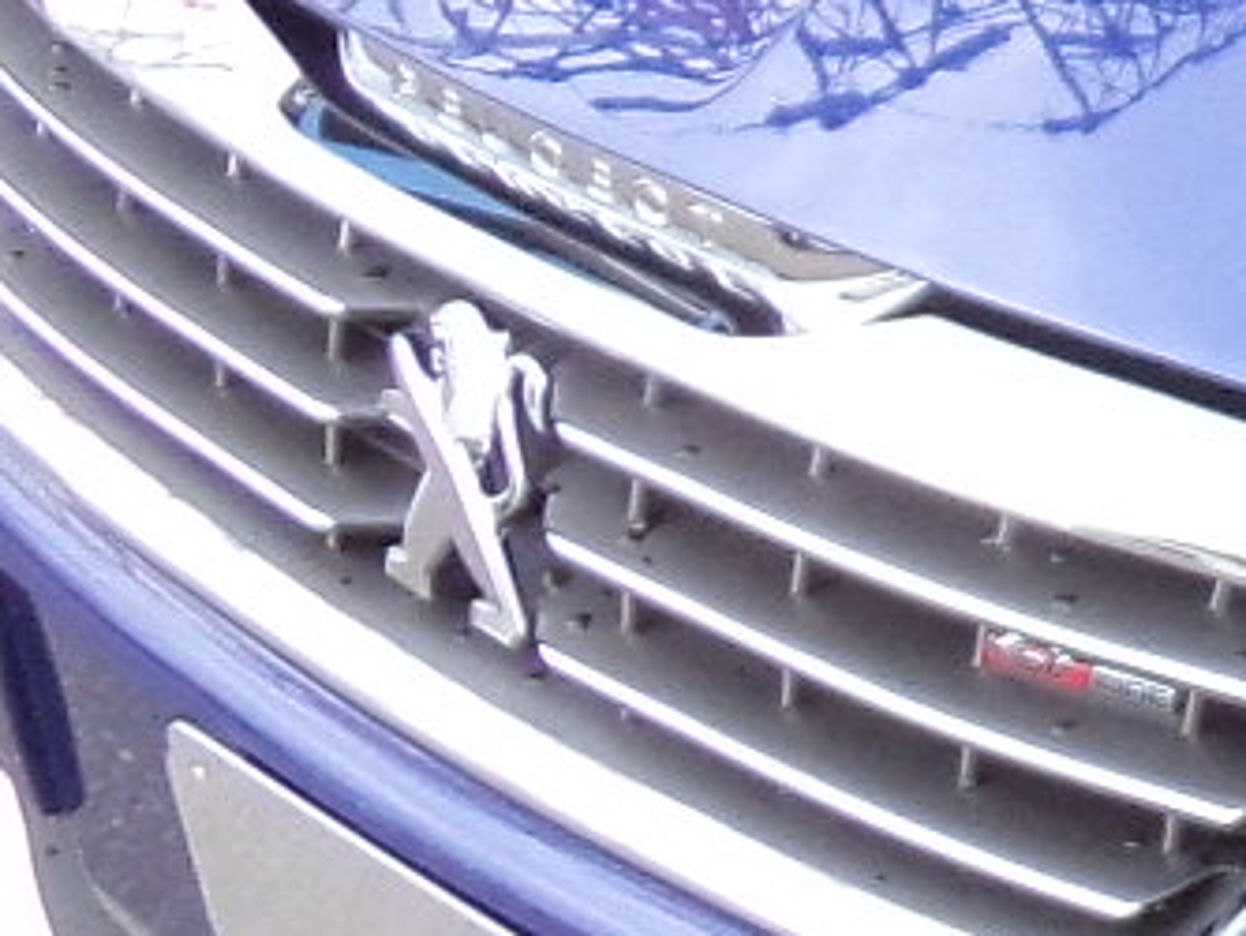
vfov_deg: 9.8
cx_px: 2836
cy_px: -187
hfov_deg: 11.3
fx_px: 5401
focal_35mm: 150
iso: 200
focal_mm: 4.6
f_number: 3.3
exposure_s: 1/60
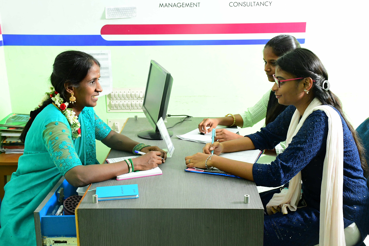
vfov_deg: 29.9
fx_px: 461
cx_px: 184
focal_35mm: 45
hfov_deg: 43.6
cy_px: 123
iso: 2500
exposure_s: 1/125
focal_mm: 30
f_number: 8
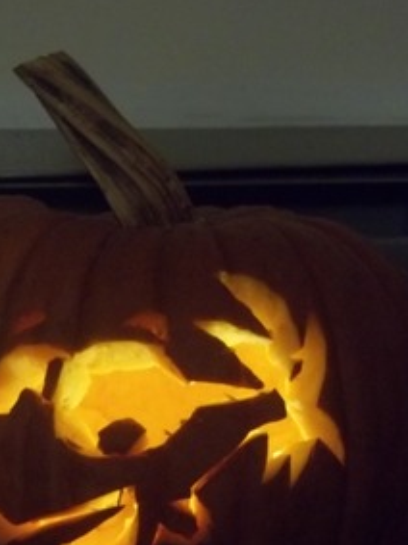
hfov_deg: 13.8
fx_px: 1683
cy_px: 454
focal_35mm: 107
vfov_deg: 18.2
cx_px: 123
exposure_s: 1/10
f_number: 4
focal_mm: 11.3
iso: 400
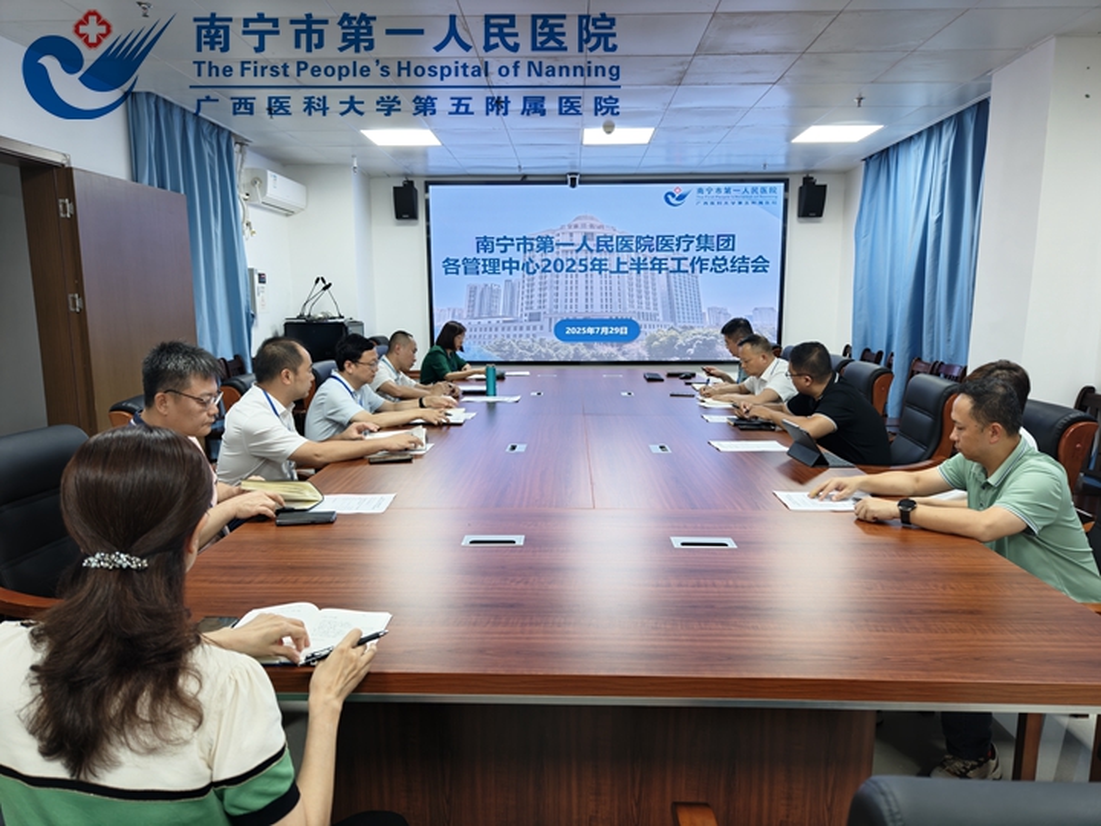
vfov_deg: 58.9
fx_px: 732
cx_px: 550
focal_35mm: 23
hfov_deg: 73.9
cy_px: 413
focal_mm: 8.67
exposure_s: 1/120
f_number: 1.8
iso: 400
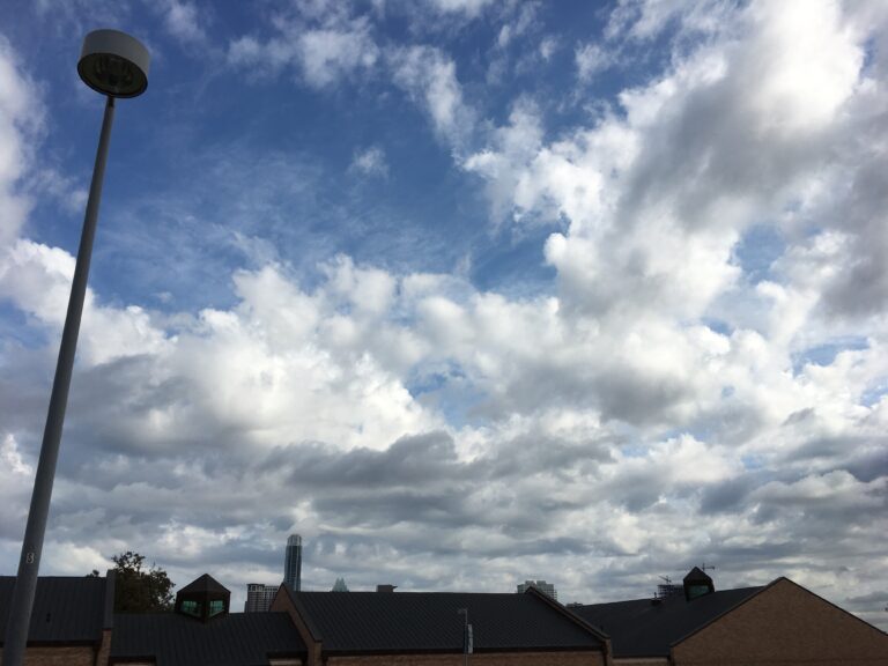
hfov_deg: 61.7
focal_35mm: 29
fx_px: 744
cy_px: 333
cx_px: 444
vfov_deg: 48.2
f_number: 2.2
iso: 25
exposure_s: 1/3205
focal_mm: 4.15
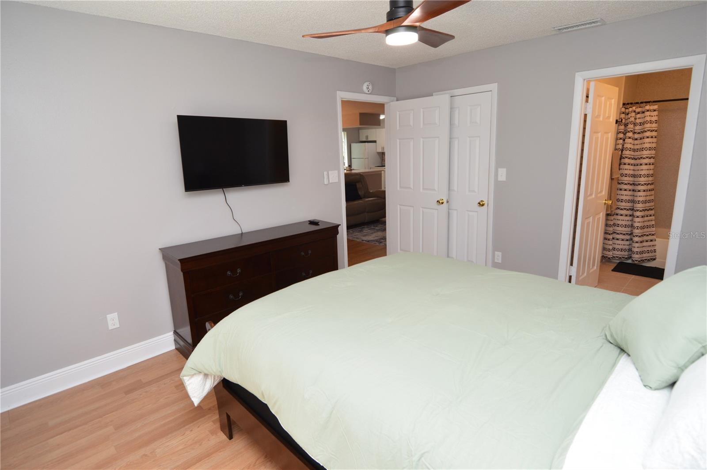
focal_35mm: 18
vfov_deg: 67.3
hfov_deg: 90.1
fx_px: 353
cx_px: 354
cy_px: 235
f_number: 4.5
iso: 400
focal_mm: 12
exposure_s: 1/80
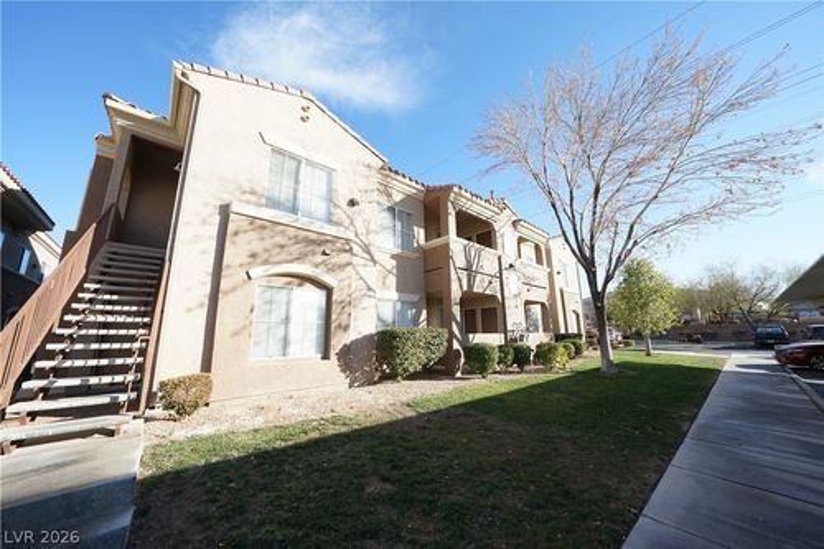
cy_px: 274
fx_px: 275
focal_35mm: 12
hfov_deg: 112.6
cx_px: 412
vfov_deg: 90.0
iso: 250
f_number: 10
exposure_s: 1/125
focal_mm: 12
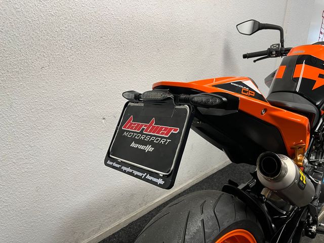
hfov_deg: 67.3
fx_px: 243
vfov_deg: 53.1
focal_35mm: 26
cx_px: 162
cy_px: 122
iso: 80
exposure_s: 1/50
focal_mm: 5.1
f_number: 1.6
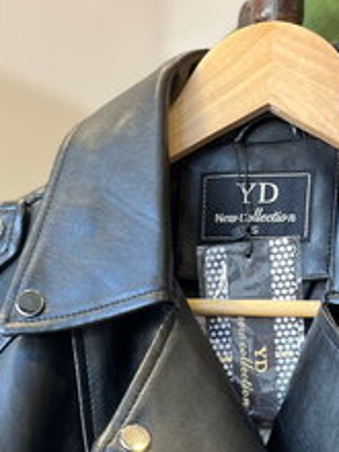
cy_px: 517
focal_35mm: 63
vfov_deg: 27.6
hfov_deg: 23.2
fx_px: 823
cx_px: 105
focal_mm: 5.1
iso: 100
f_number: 1.6
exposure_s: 1/50
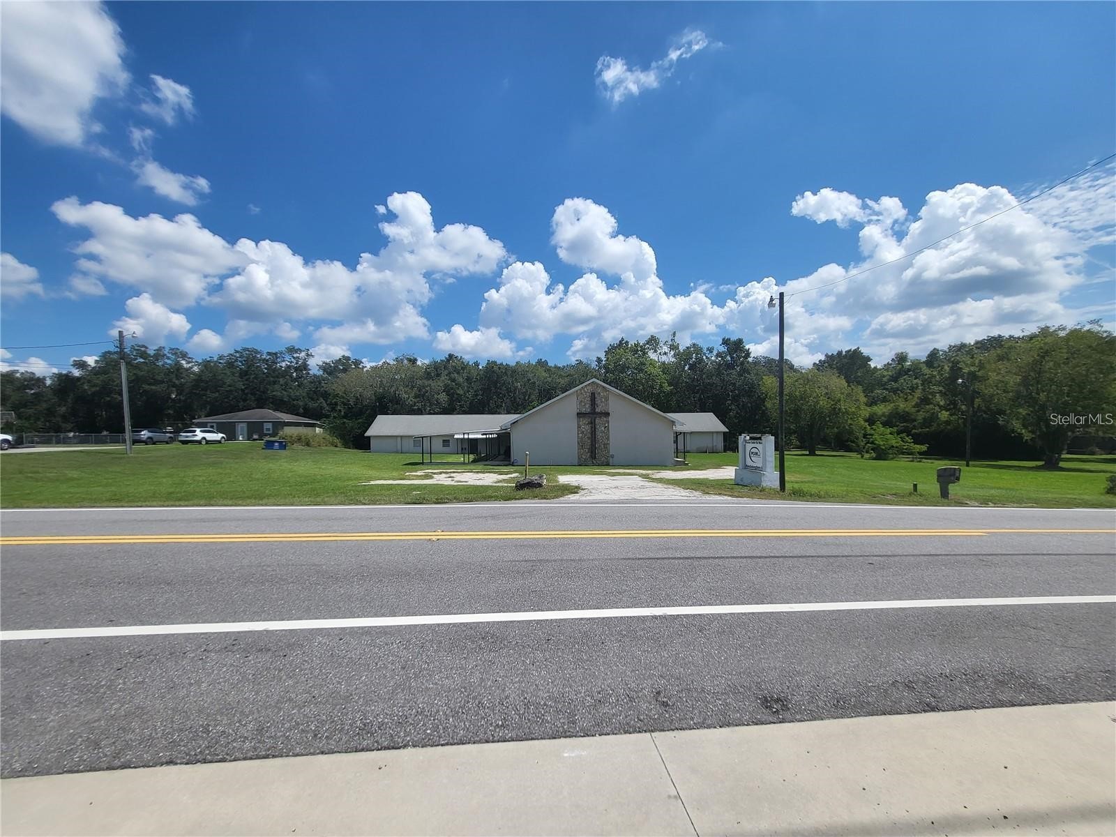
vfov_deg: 89.9
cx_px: 558
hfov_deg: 106.2
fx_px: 419
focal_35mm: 13
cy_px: 418
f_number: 2.2
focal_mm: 1.74
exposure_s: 1/1809
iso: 32
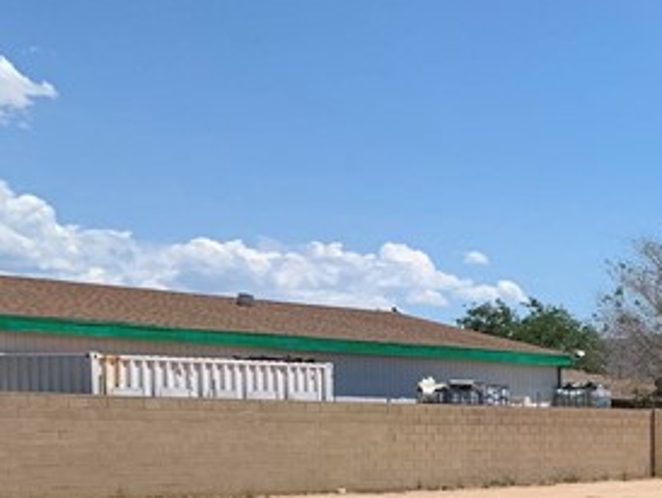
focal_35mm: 97
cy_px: 602
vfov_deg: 14.8
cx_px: 1119
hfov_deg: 17.3
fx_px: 1857
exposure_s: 1/3521
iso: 25
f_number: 1.8
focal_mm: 4.25
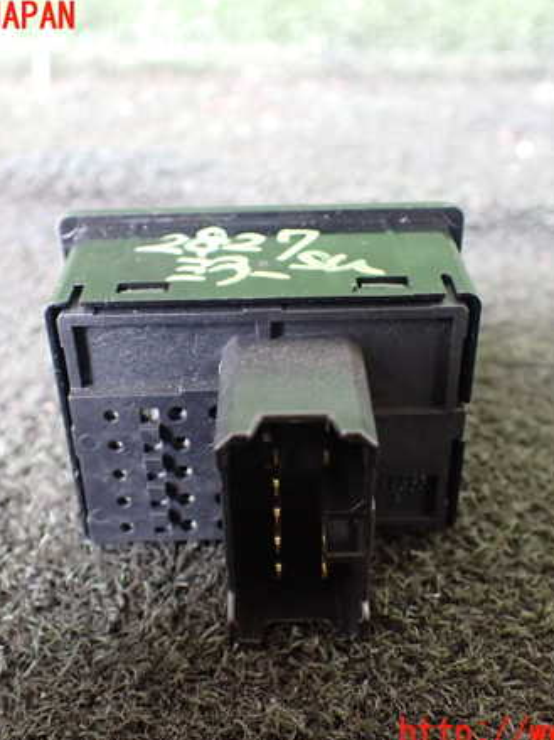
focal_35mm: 41
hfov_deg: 35.1
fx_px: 875
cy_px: 376
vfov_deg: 45.8
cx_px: 274
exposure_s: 1/50
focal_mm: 5.4
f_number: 2.3
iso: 800
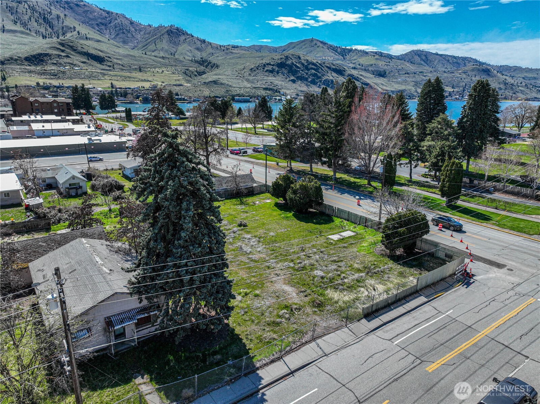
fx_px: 374
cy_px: 202
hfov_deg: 71.6
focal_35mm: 24
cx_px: 270
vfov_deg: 56.8
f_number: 2.8
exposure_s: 1/2500
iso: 200
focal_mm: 12.29
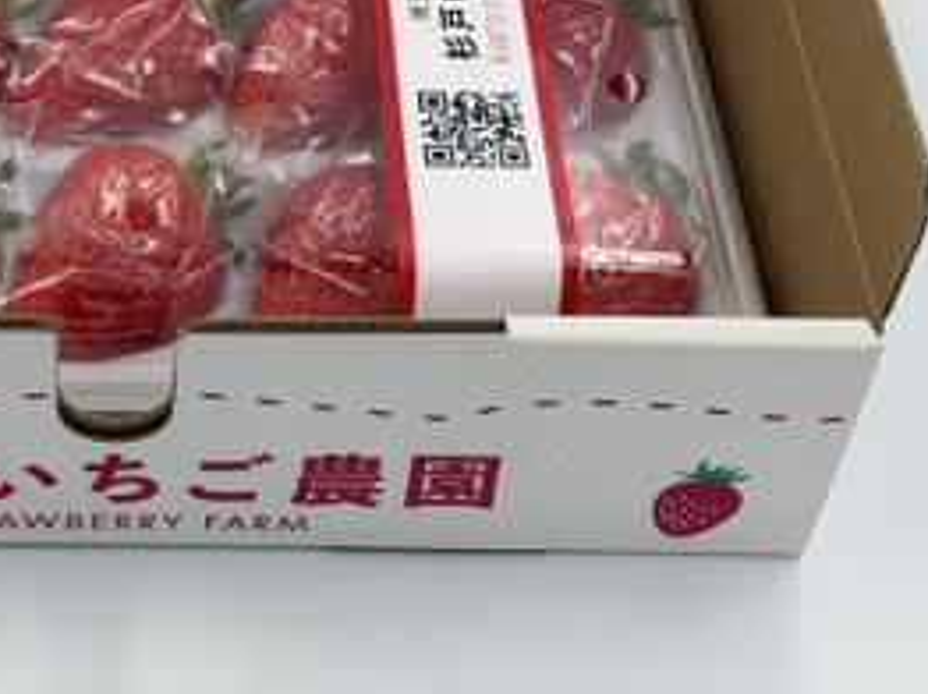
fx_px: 2357
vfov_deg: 16.5
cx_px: 149
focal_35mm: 88
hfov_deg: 21.9
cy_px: 60
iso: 64
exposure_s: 1/652
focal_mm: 6.76
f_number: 1.78
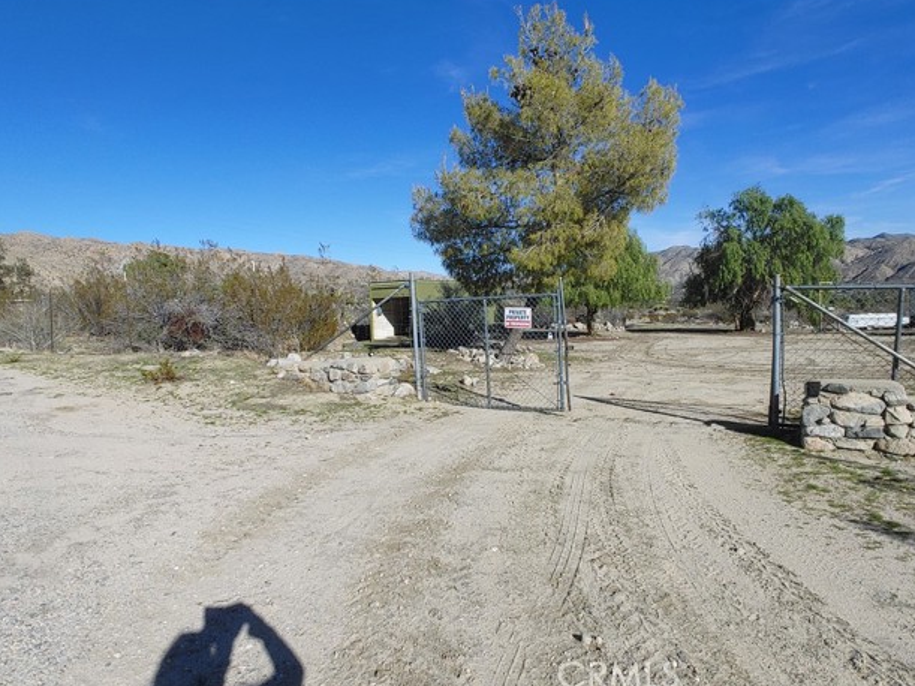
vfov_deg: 61.1
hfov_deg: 76.4
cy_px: 337
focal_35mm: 22
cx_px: 449
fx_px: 581
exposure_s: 1/1316
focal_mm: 1.78
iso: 50
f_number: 1.9
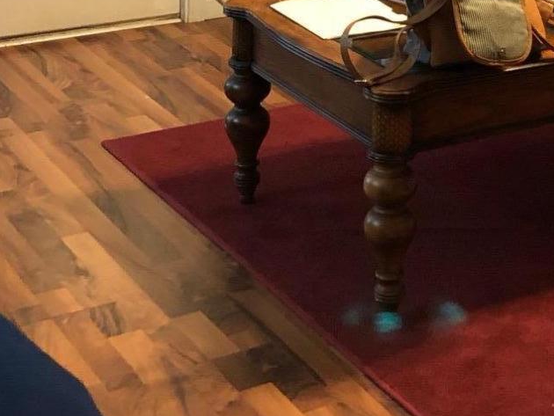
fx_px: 1473
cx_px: 555
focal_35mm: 92
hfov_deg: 20.6
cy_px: -169
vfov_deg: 15.1
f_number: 1.8
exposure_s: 1/8
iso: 100
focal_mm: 3.99
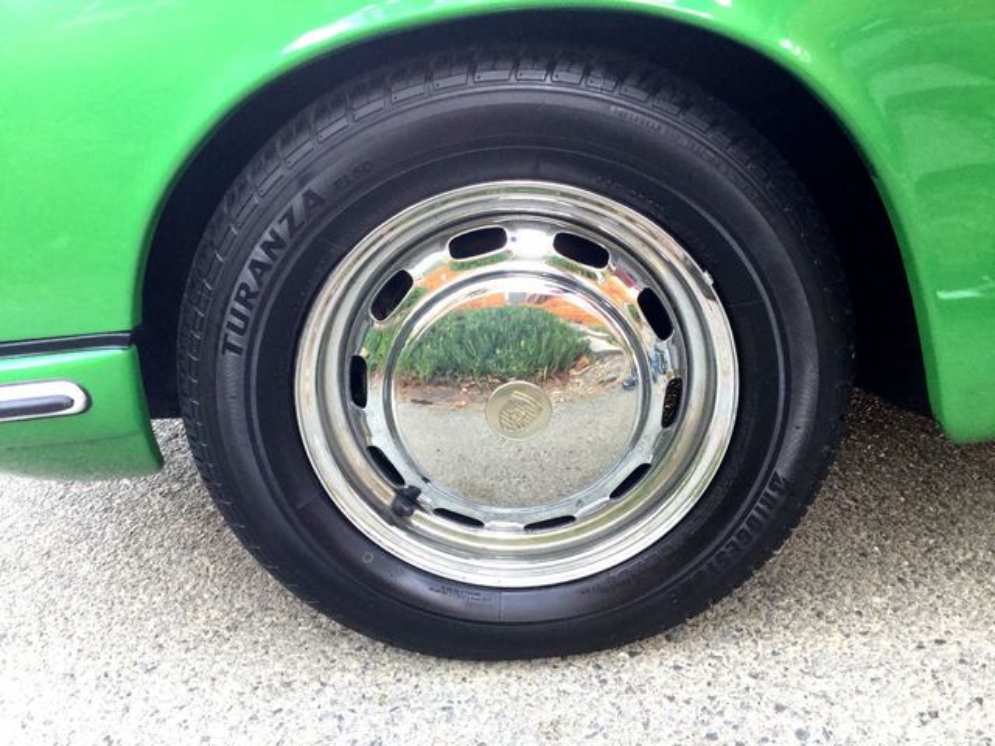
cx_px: 498
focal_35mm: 31
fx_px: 891
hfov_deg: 58.4
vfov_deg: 45.4
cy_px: 373
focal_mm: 3.3
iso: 50
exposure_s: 1/30
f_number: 2.4
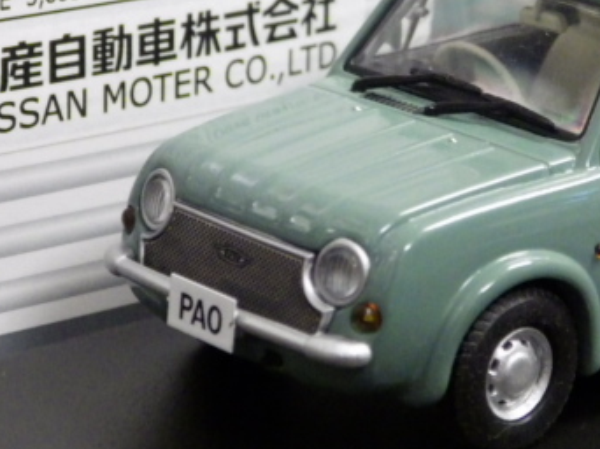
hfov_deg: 12.1
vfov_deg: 9.1
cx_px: 482
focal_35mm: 163
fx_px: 2823
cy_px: 96
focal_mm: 15.6
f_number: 4.4
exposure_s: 1/30
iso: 1250
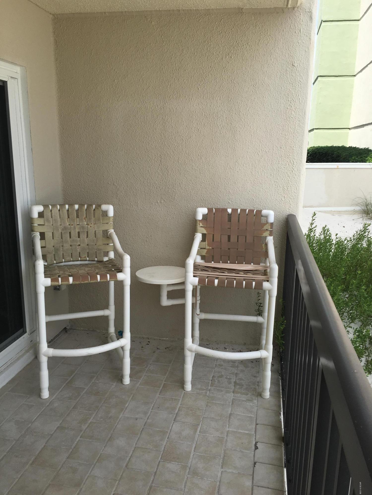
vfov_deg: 61.7
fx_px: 416
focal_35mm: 29
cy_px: 248
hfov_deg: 48.2
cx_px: 186
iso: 25
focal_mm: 4.15
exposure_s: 1/1012
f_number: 2.2
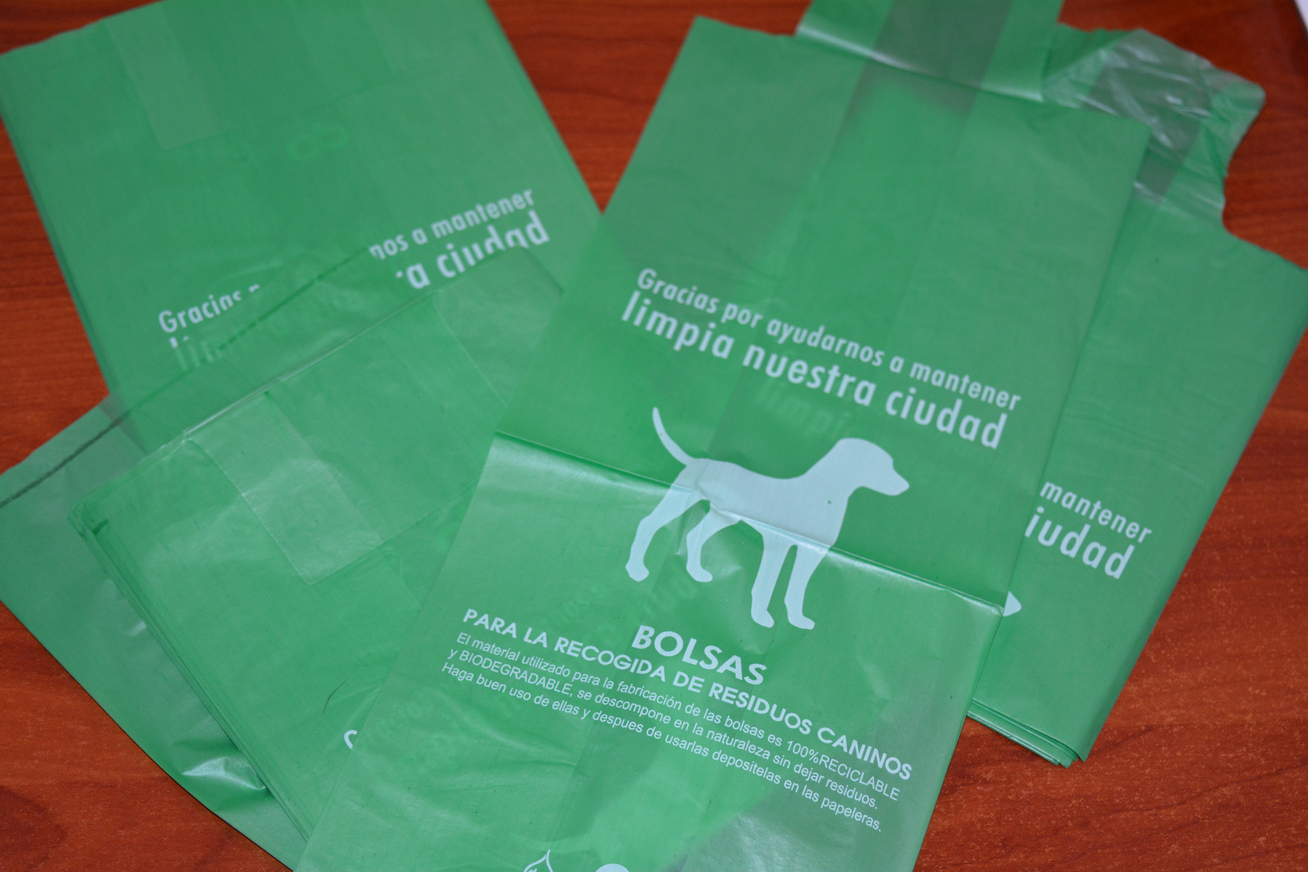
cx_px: 654
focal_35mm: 69
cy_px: 436
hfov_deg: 29.2
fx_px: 2507
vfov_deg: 19.7
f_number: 5
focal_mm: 46
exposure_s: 1/60
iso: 900
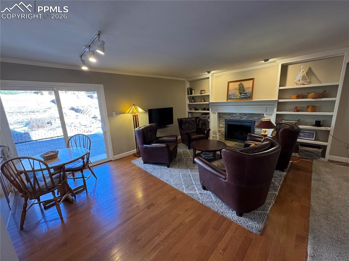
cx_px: 174
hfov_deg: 102.1
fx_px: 141
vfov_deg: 85.6
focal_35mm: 14
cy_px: 130
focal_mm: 2.22
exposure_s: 1/60
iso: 320
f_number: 2.2
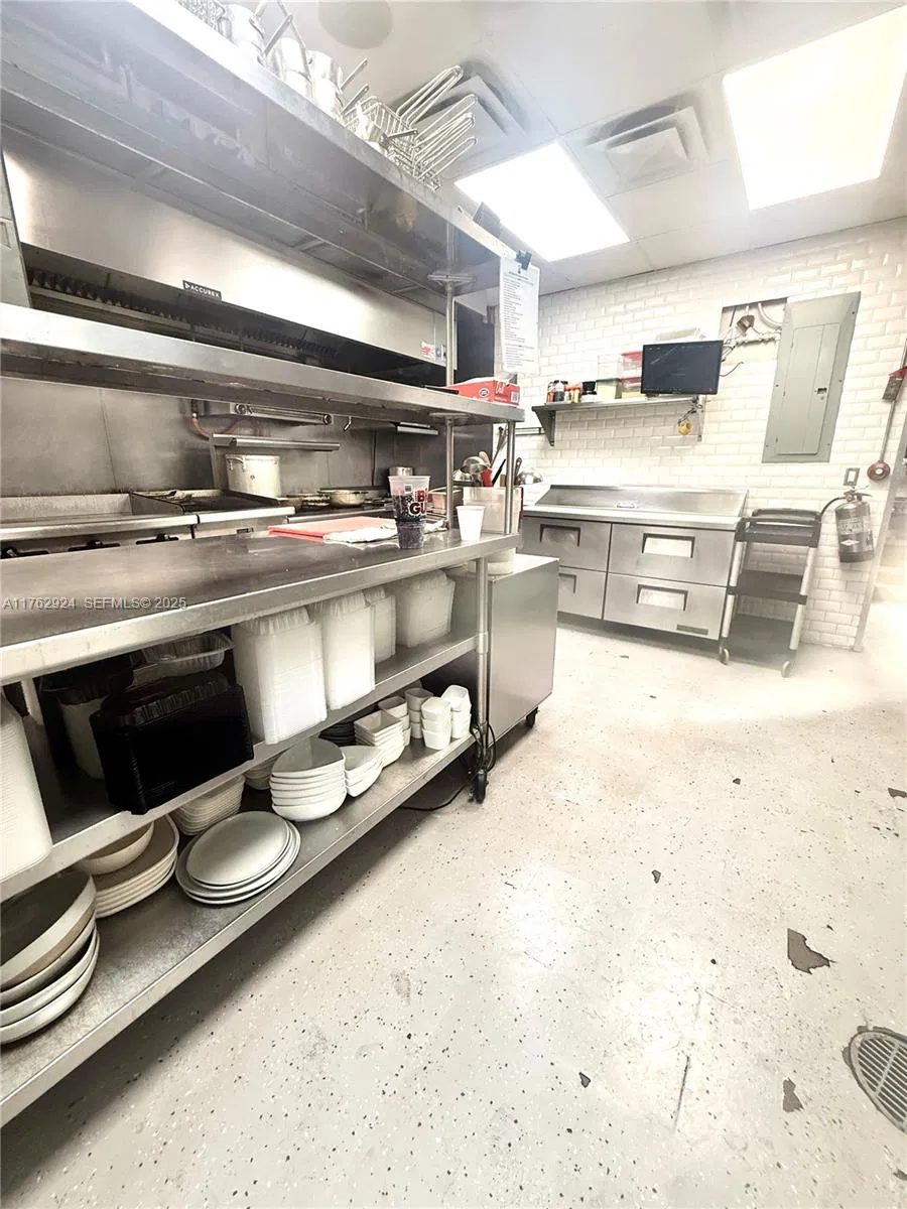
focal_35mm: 14
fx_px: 489
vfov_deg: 102.1
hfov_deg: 85.7
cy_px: 604
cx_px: 454
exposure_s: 1/120
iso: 200
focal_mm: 2.22
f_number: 2.2
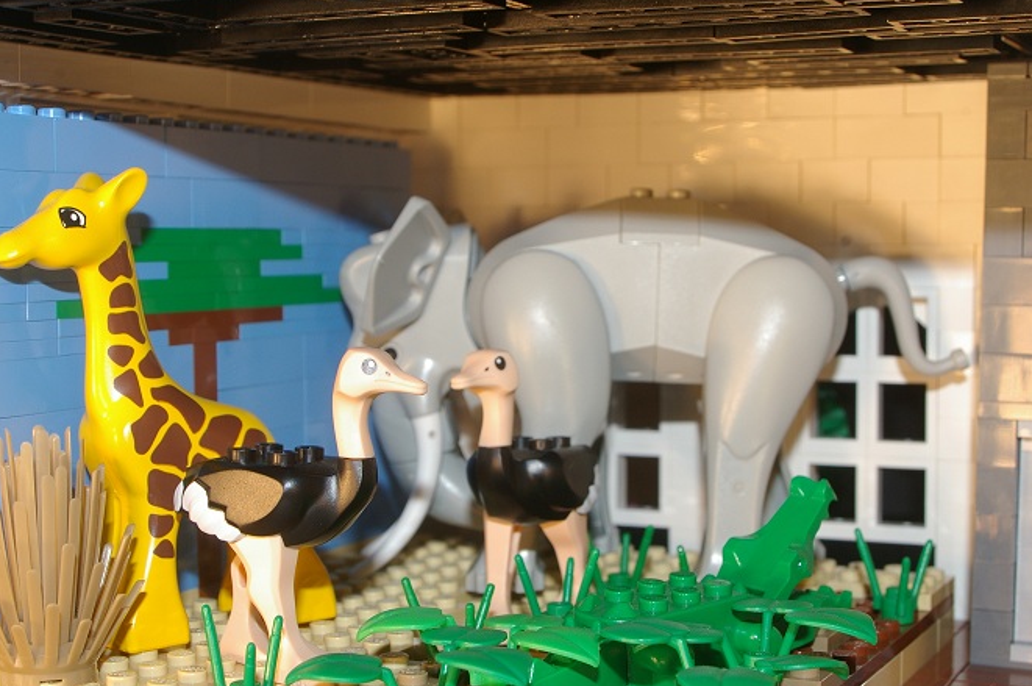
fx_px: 1906
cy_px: 355
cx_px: 511
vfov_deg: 20.4
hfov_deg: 30.3
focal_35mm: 67
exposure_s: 1/60
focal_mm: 39
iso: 200
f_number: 13
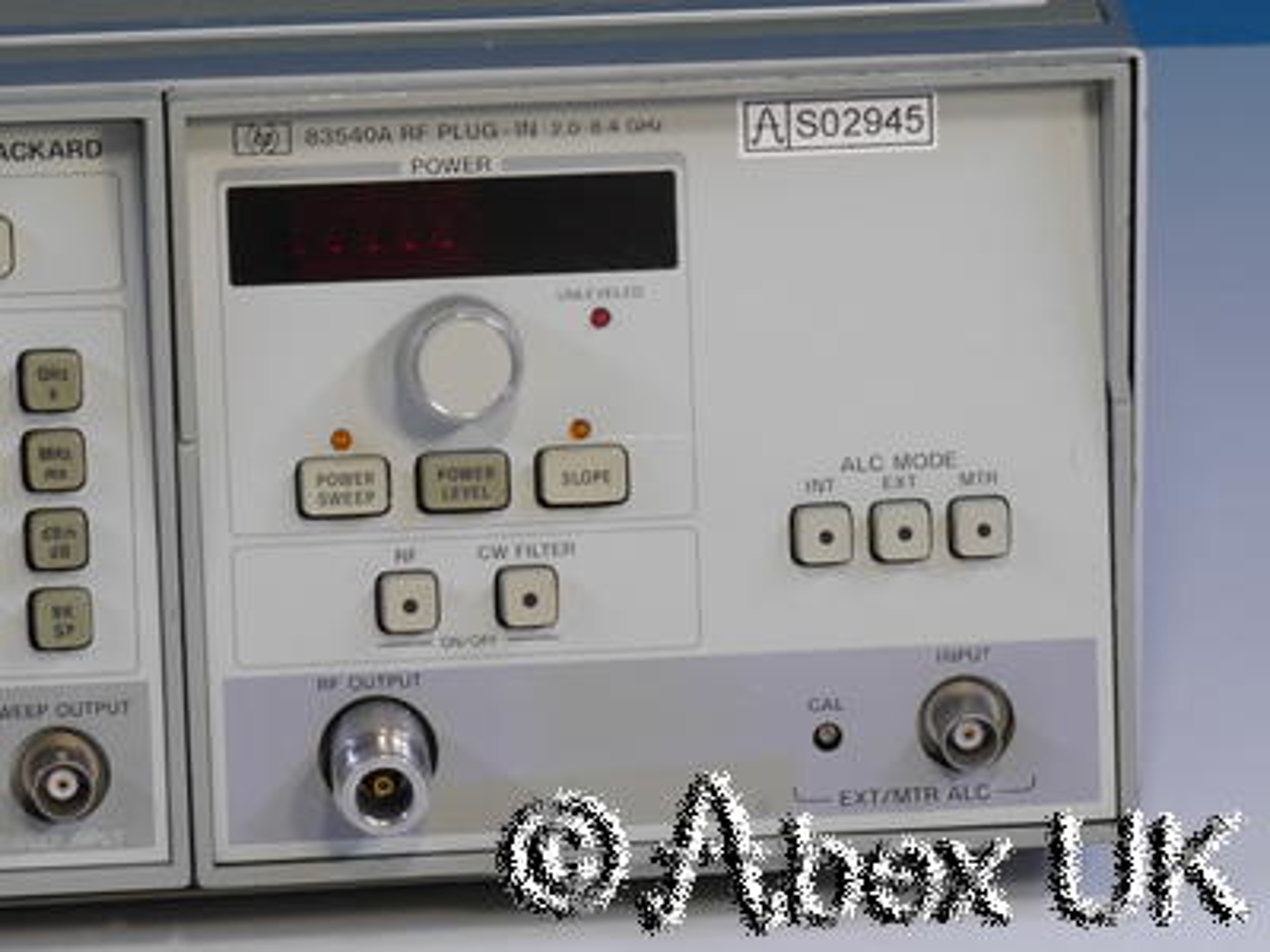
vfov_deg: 6.5
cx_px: 635
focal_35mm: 230
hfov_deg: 8.6
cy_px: 476
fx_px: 8438
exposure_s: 1/3.2
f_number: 22
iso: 800
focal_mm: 115
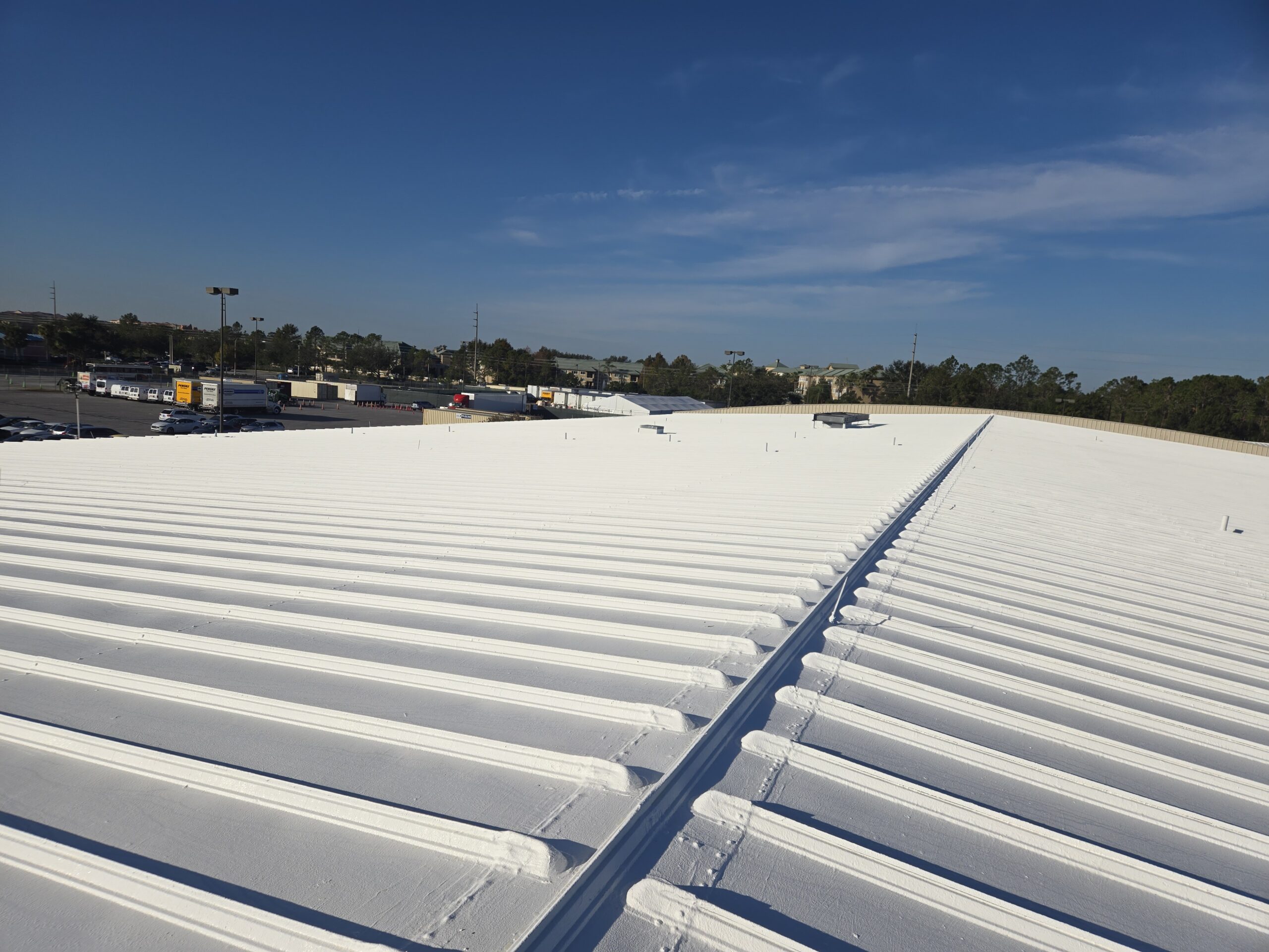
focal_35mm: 23
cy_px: 476
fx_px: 843
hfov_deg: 73.9
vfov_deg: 58.9
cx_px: 634
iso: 25
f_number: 1.8
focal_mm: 5.4
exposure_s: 1/5002
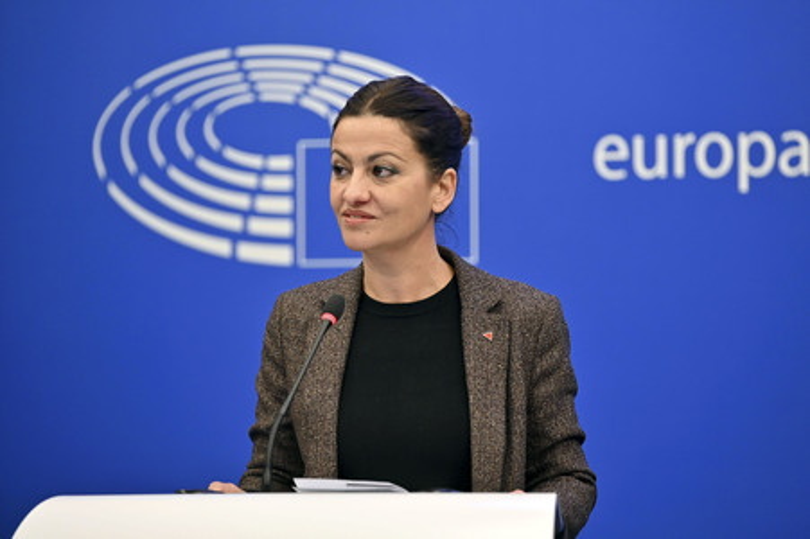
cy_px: 270
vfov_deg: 8.8
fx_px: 3485
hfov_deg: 13.3
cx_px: 405
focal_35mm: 155
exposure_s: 1/160
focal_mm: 155
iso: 640
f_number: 2.8
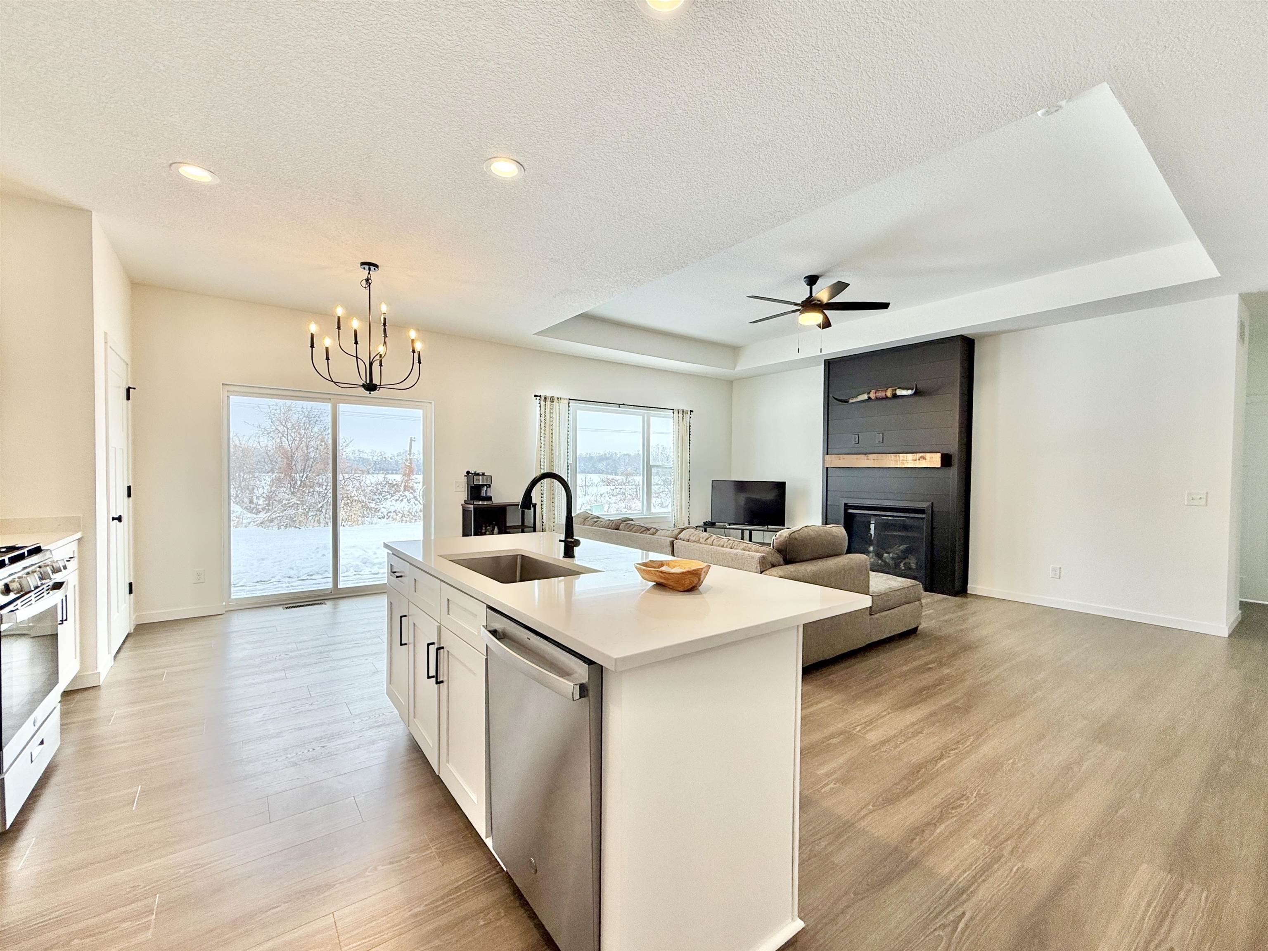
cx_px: 634
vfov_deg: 85.7
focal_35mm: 14
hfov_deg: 102.1
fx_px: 513
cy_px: 476
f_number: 2.2
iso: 64
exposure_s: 1/135
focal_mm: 2.22
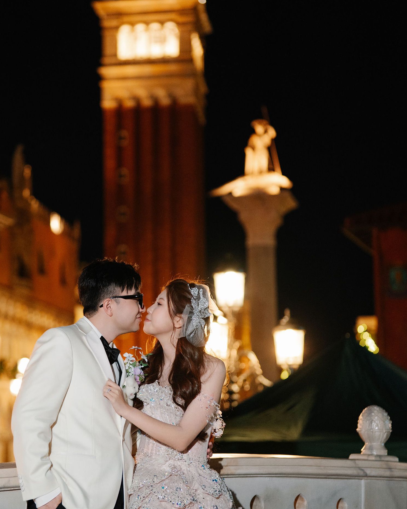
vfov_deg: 25.1
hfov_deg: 20.1
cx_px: 133
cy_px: 247
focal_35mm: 76
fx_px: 1144
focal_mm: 50
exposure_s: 1/100
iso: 1600
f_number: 1.6
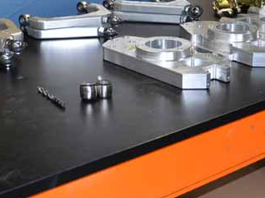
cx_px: 116
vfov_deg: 19.3
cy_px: 89
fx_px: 583
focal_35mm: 76
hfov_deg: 25.6
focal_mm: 21
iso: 560
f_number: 3.8
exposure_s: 1/60
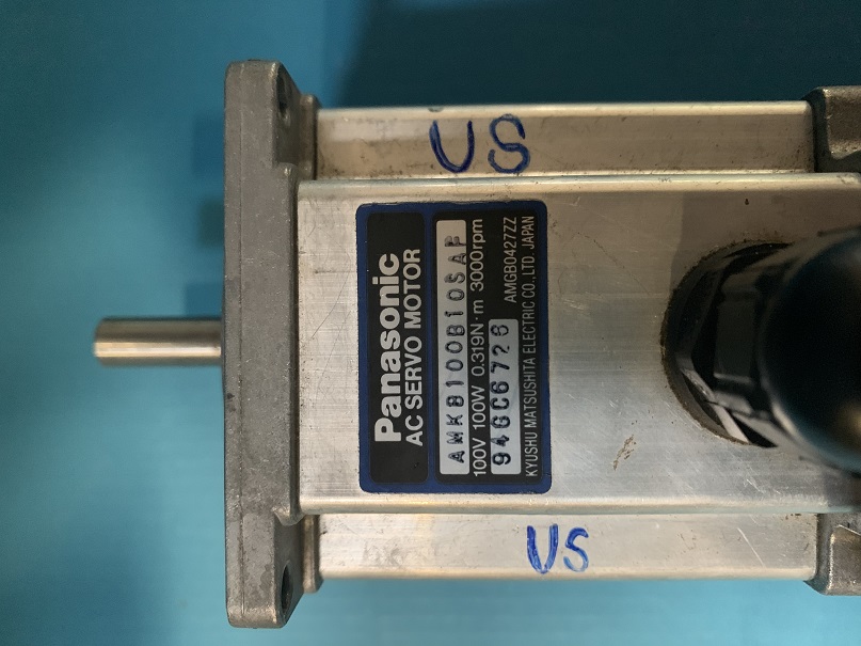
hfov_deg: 67.3
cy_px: 323
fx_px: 647
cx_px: 430
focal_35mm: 26
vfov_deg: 53.1
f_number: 1.8
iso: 640
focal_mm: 4.25
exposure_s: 1/30
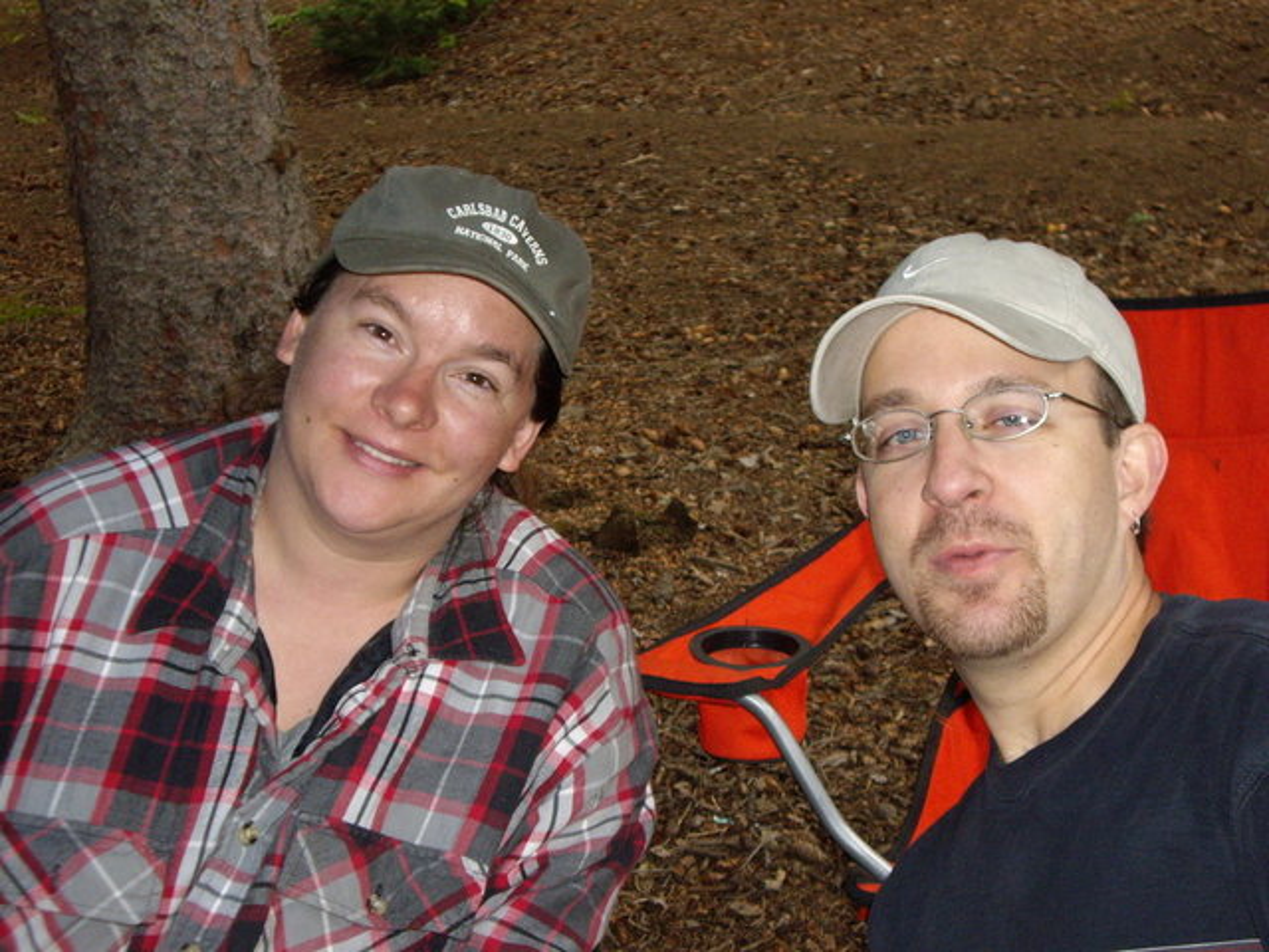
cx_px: 634
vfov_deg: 22.3
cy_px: 476
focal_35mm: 66
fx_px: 2420
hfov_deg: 29.4
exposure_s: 1/80
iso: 200
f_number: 3.6
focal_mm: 10.7
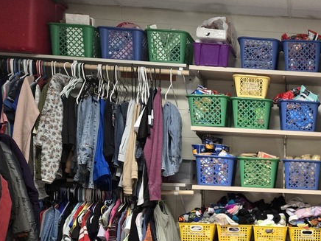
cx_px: 344
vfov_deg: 26.0
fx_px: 501
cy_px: 226
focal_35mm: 54
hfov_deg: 31.9
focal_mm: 5.4
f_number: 1.8
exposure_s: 1/60
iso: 640
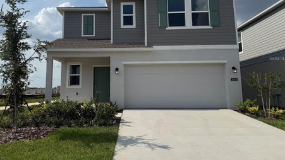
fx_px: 219
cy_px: 58
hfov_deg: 65.9
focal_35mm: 29
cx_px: 130
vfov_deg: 39.9
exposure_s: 1/9091
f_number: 1.78
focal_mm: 6.76
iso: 80
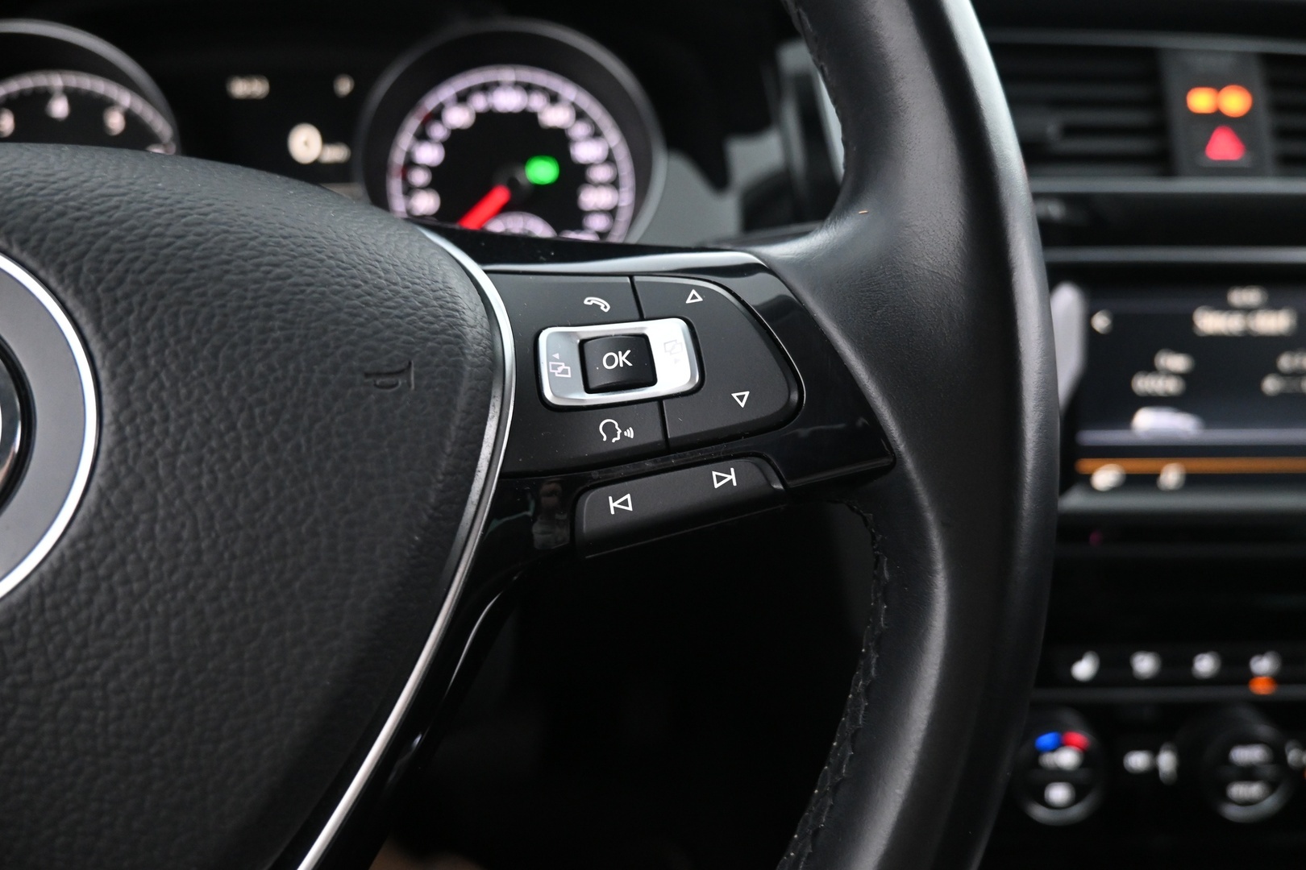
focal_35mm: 24
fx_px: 871
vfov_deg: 53.1
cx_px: 653
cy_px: 435
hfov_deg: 73.7
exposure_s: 1/25
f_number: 3.5
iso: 2500
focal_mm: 16
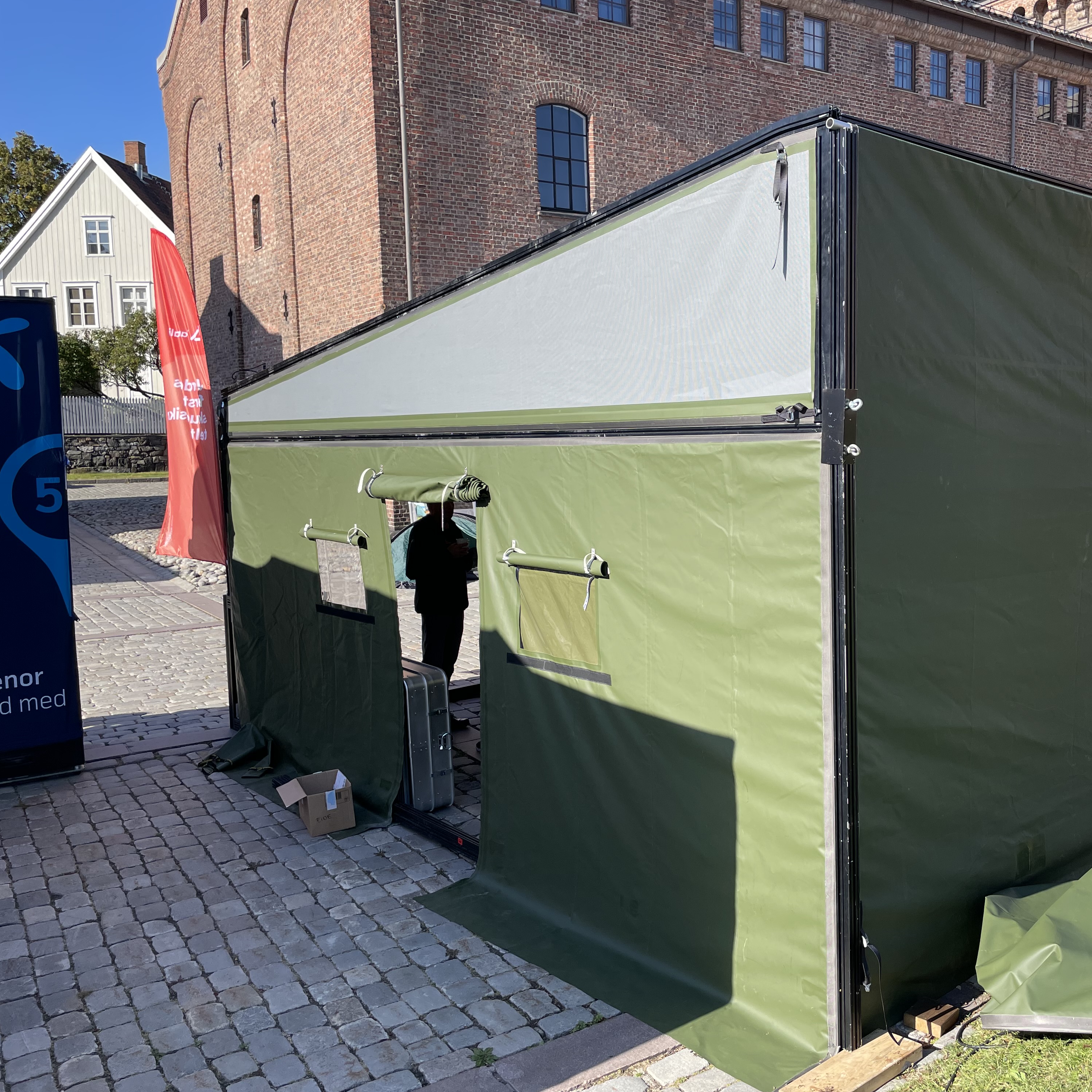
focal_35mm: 31
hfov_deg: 51.5
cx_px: 730
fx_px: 1106
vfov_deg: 52.5
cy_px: 549
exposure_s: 1/1531
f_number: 1.6
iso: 32
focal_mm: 4.2
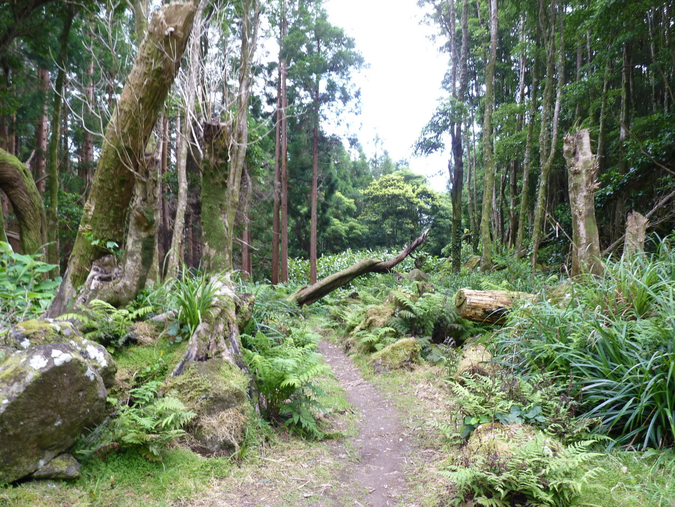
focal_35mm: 27
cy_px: 254
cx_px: 338
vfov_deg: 51.4
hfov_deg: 65.3
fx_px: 526
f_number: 2.8
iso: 125
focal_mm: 4.8
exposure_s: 1/30
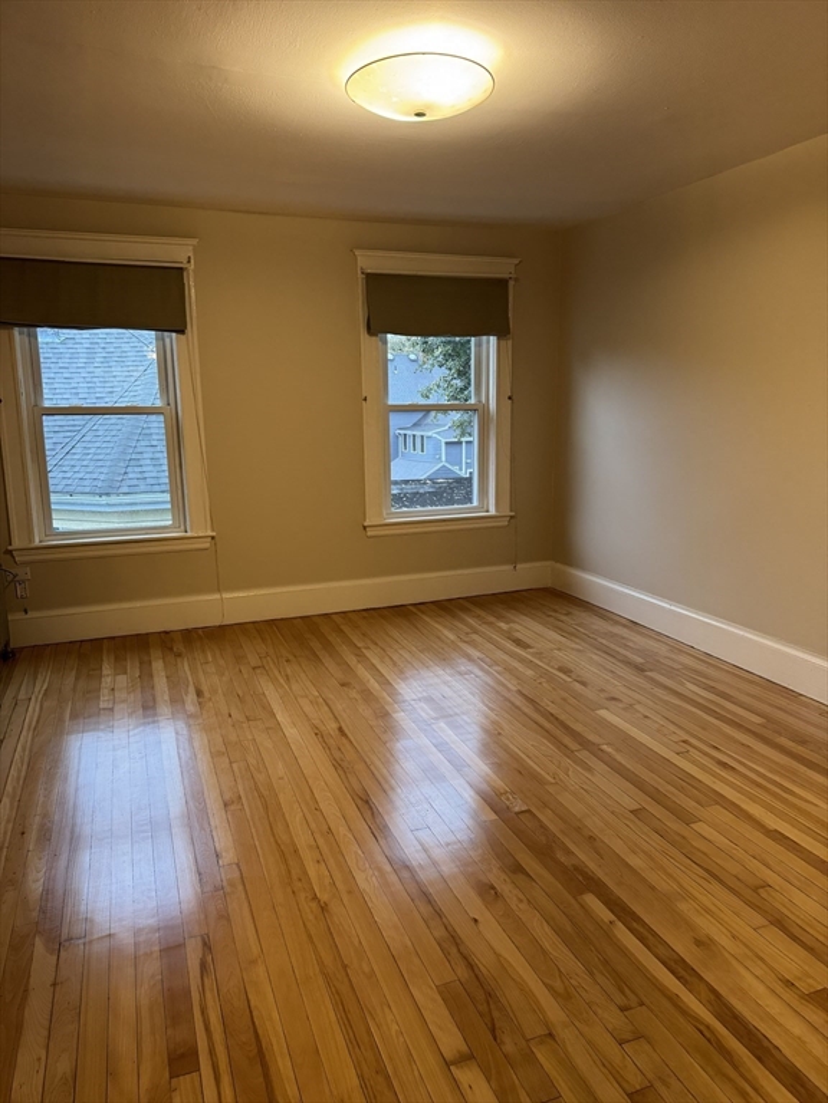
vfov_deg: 71.6
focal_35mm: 24
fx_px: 765
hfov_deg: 56.8
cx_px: 414
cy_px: 552
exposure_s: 1/120
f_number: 1.78
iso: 200
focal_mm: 6.76
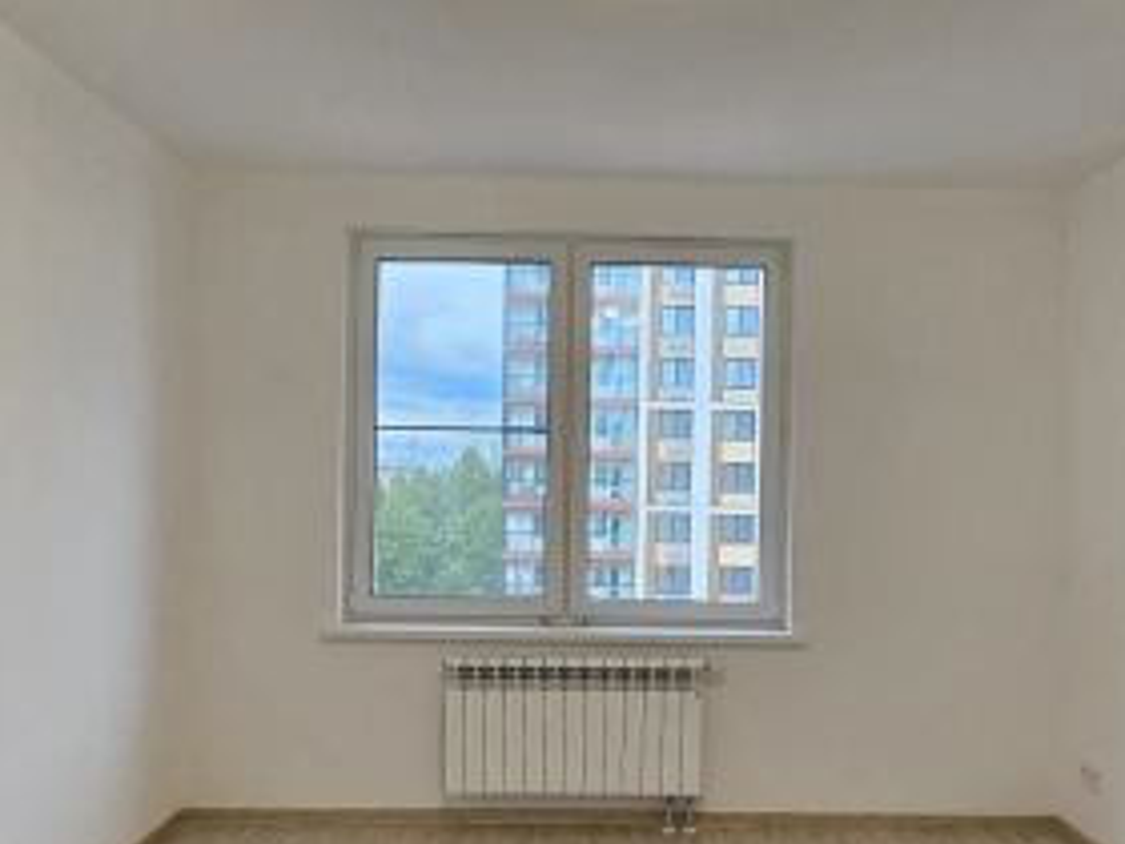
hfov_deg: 61.6
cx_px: 599
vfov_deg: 48.1
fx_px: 942
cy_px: 486
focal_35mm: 29
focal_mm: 2.2
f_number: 2.2
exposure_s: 1/50
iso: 80
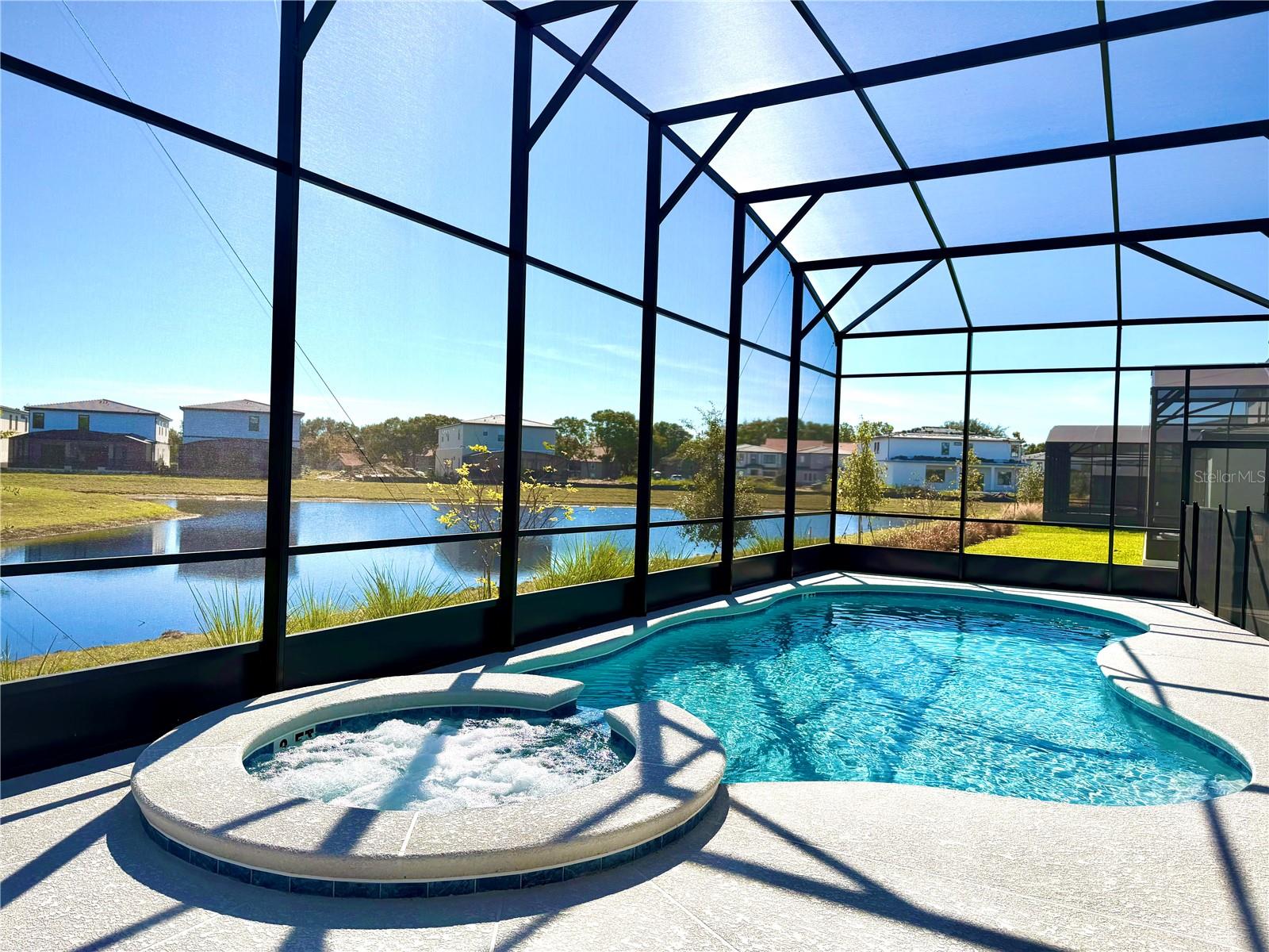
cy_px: 476
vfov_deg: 56.8
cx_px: 634
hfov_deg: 71.6
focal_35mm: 24
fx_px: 880
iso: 80
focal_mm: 6.76
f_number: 1.78
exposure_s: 1/4673
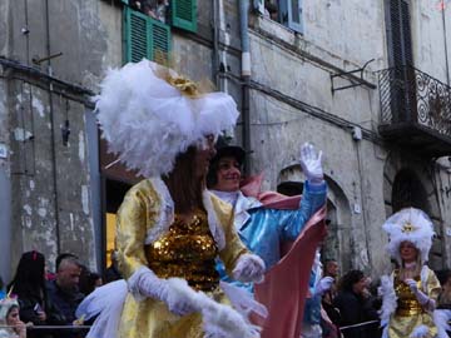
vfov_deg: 13.8
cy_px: 169
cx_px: 226
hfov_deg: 18.4
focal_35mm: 107
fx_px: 1394
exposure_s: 1/160
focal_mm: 19.2
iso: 800
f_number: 3.5
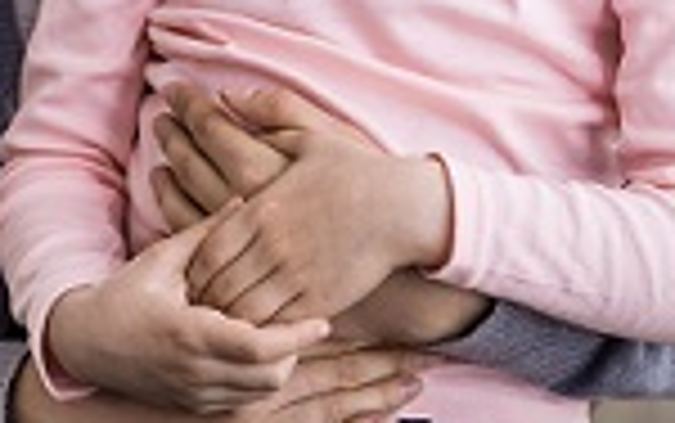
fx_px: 7530
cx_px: -279
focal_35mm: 409
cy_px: -288
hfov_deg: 5.1
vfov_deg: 3.2
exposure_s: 1/200
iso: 400
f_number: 3.2
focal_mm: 116
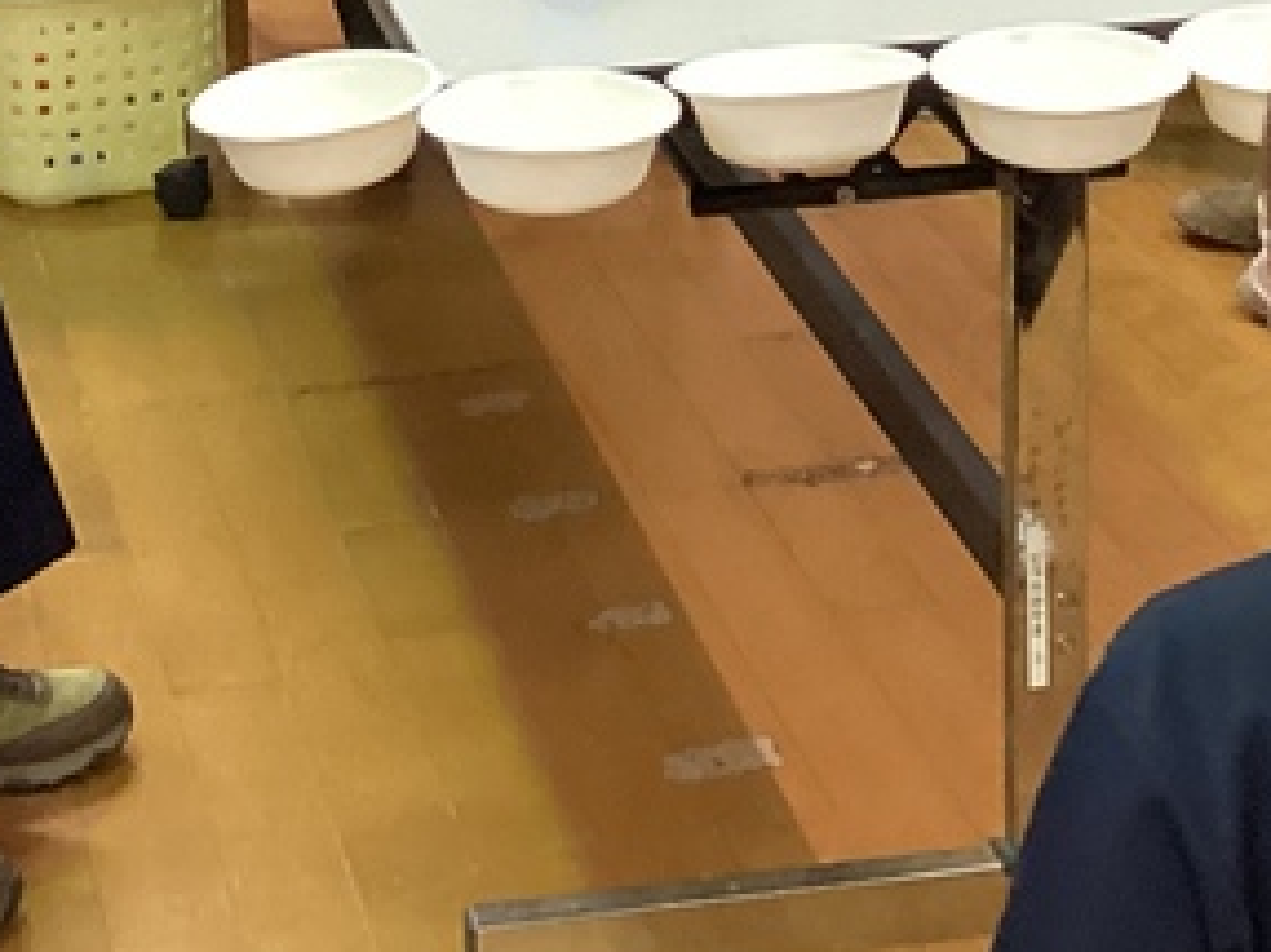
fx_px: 3964
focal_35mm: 108
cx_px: 518
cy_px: -279
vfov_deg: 13.2
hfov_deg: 18.2
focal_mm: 3.3
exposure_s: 1/40
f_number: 2.4
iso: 250
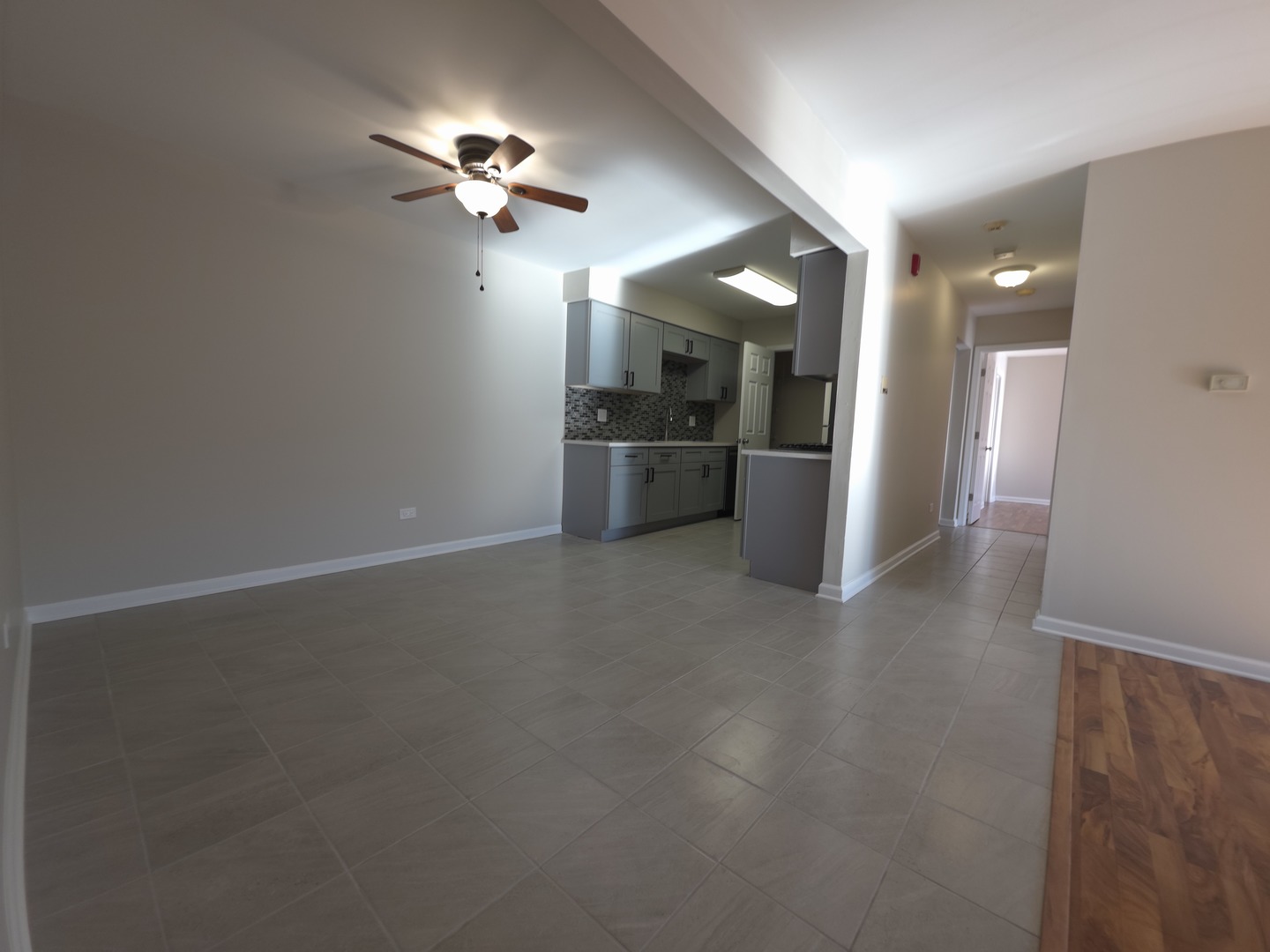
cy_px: 476
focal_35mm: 13
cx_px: 635
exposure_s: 1/30
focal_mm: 2.2
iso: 20
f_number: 1.9
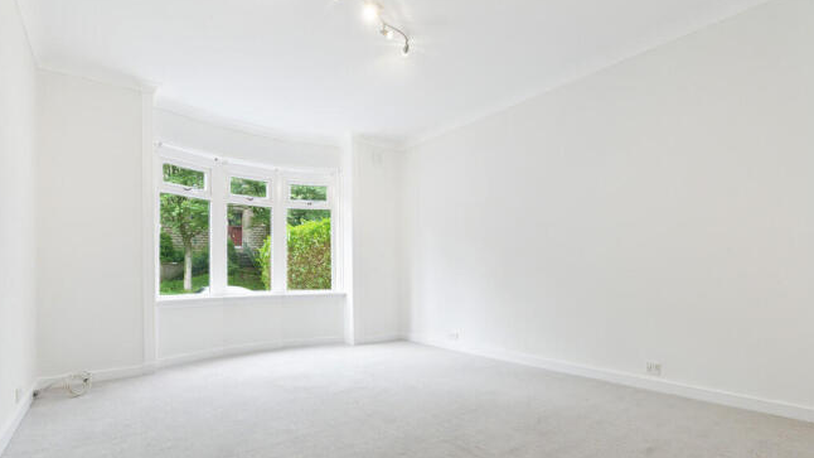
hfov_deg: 95.9
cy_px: 271
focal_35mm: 17
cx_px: 404
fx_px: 367
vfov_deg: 63.4
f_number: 8
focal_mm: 16
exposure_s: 1/100
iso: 4000
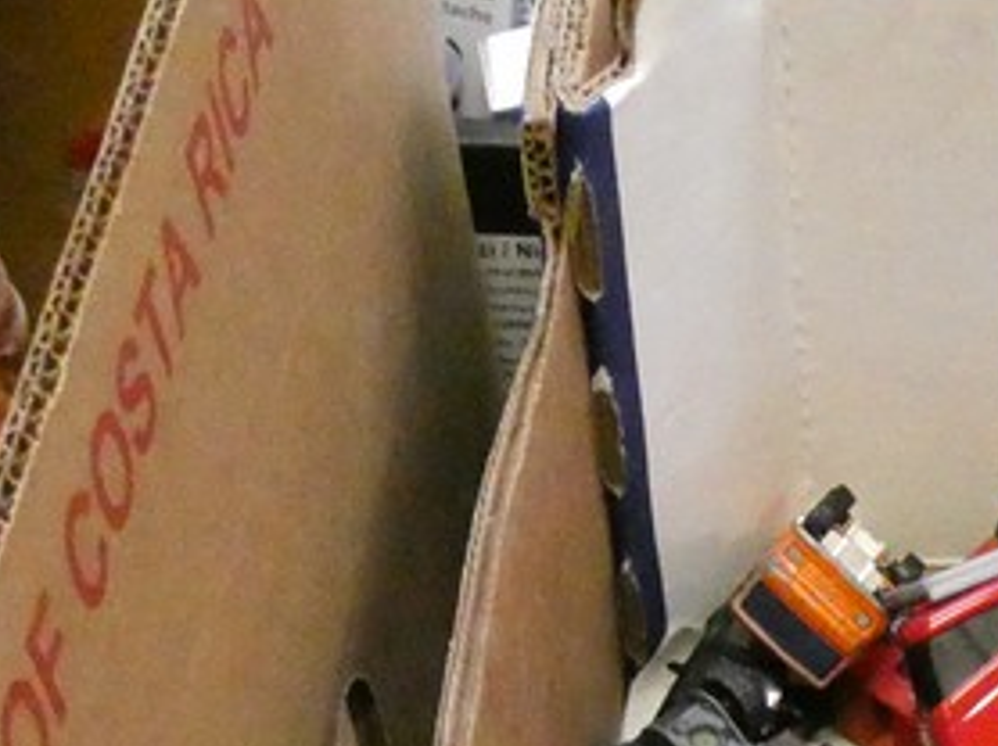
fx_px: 2708
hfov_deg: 20.4
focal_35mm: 94
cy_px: 1431
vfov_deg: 13.7
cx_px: 933
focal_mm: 4.3
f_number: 3.3
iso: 2000
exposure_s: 1/125
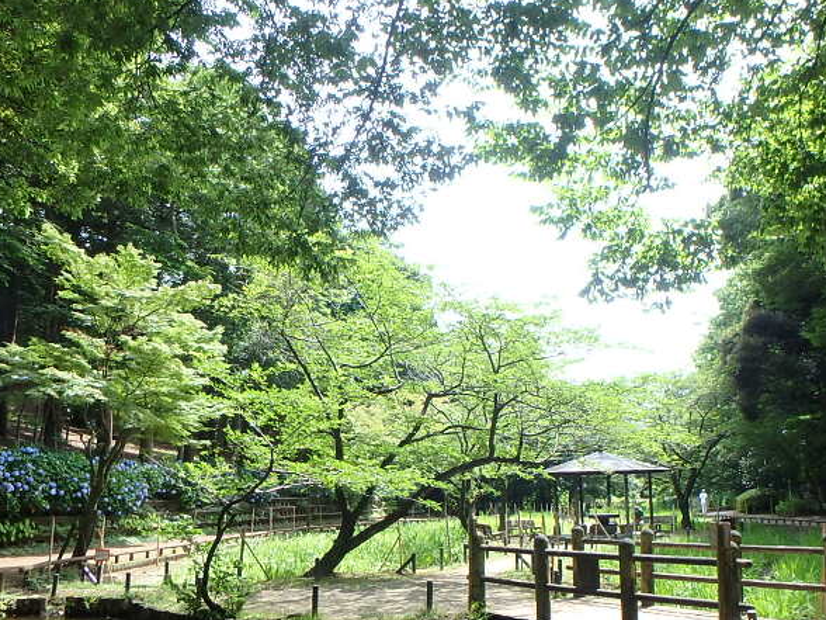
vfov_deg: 41.4
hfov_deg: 53.4
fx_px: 811
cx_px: 511
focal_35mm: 34
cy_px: 395
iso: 125
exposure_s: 1/200
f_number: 3.5
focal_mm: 3.7
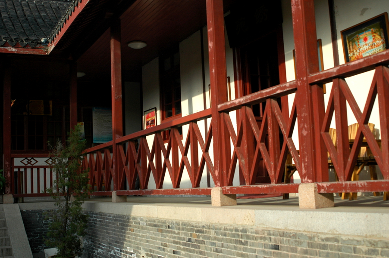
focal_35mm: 48
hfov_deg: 41.1
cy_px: 129
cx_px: 194
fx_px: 518
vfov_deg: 28.0
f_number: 5.6
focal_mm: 32
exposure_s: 1/640
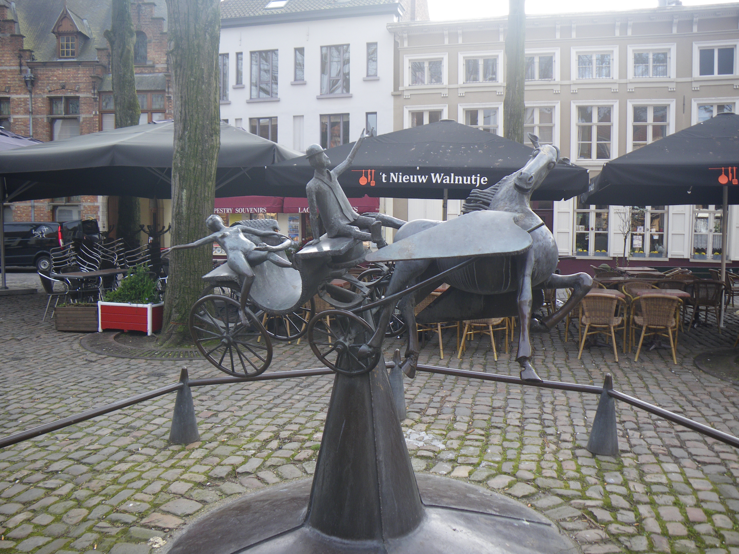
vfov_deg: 49.7
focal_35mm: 28
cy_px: 277
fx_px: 598
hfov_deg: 63.4
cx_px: 370
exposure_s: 1/50
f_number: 3.5
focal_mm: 5
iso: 50
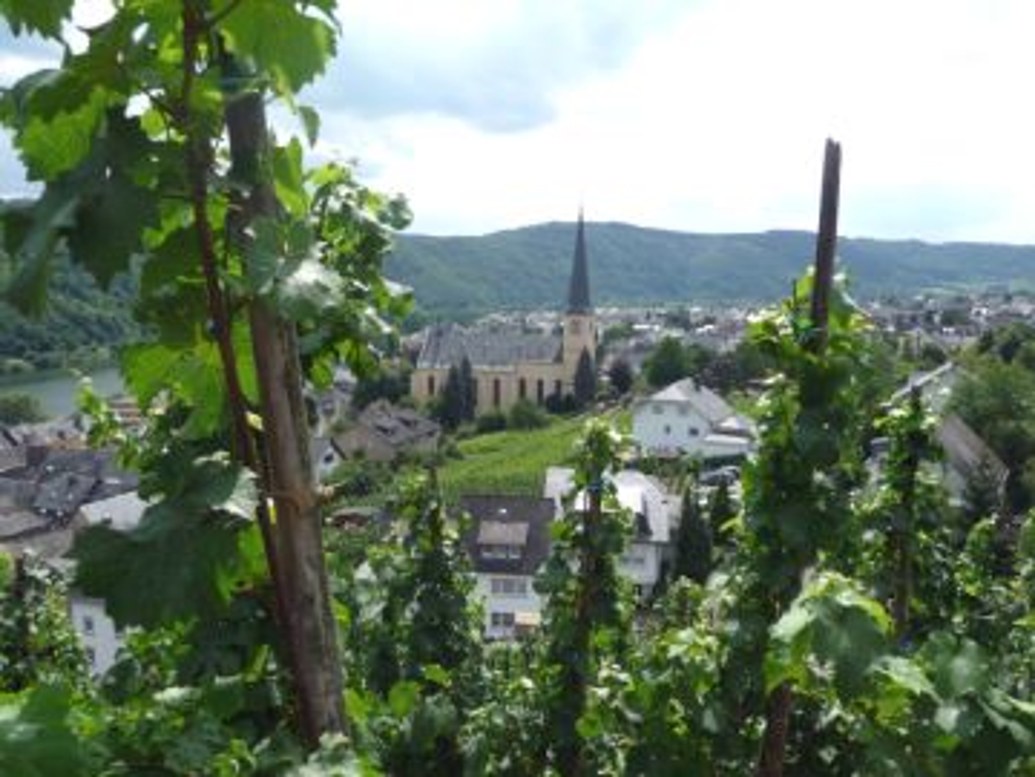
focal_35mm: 28
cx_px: 518
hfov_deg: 63.4
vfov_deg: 49.7
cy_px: 388
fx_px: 837
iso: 100
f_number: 3.3
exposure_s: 1/1000
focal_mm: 4.7
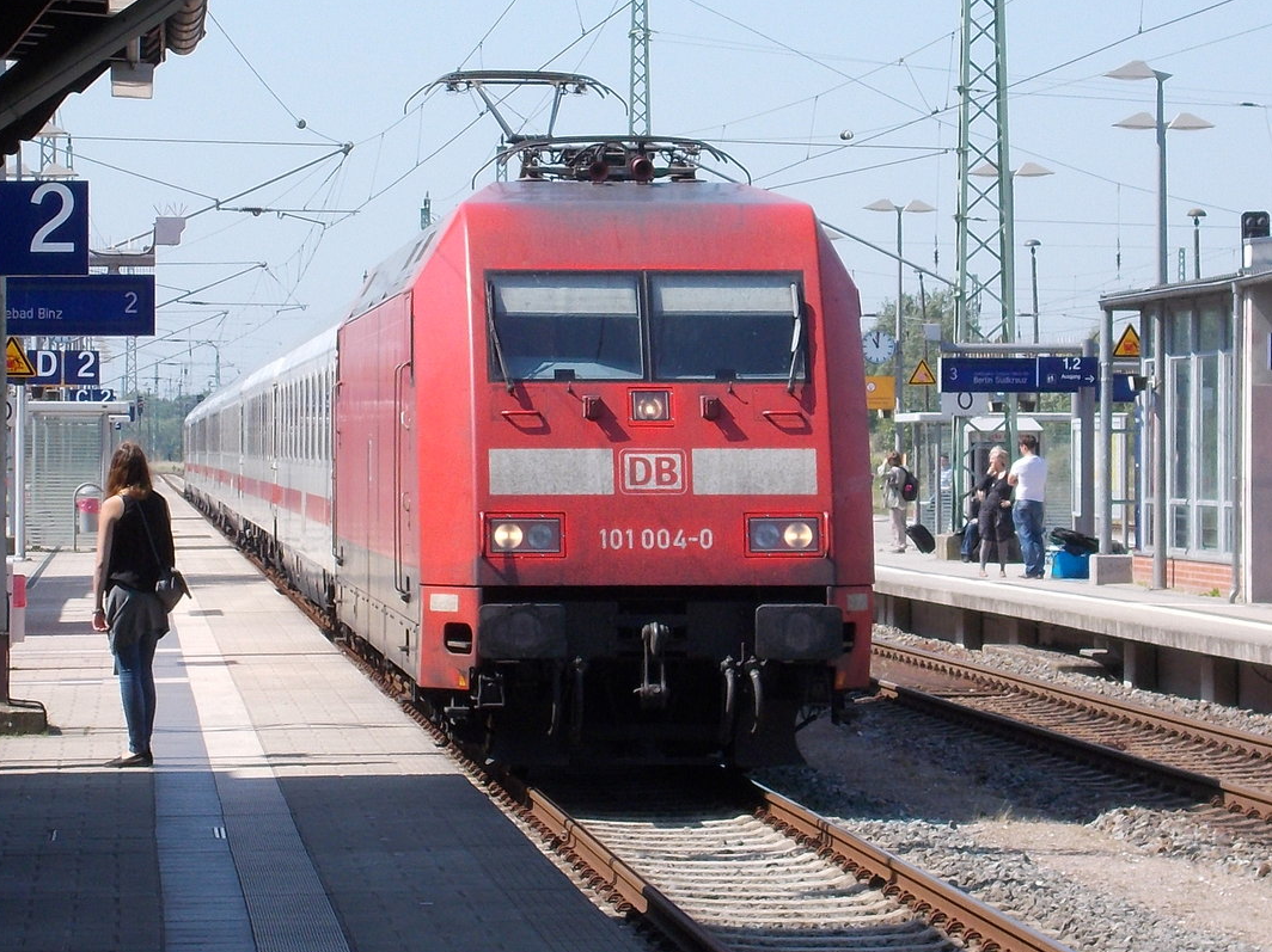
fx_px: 3563
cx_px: 588
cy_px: 427
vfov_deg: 15.2
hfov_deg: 20.2
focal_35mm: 97
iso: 80
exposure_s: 1/250
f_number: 6.3
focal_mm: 15.4
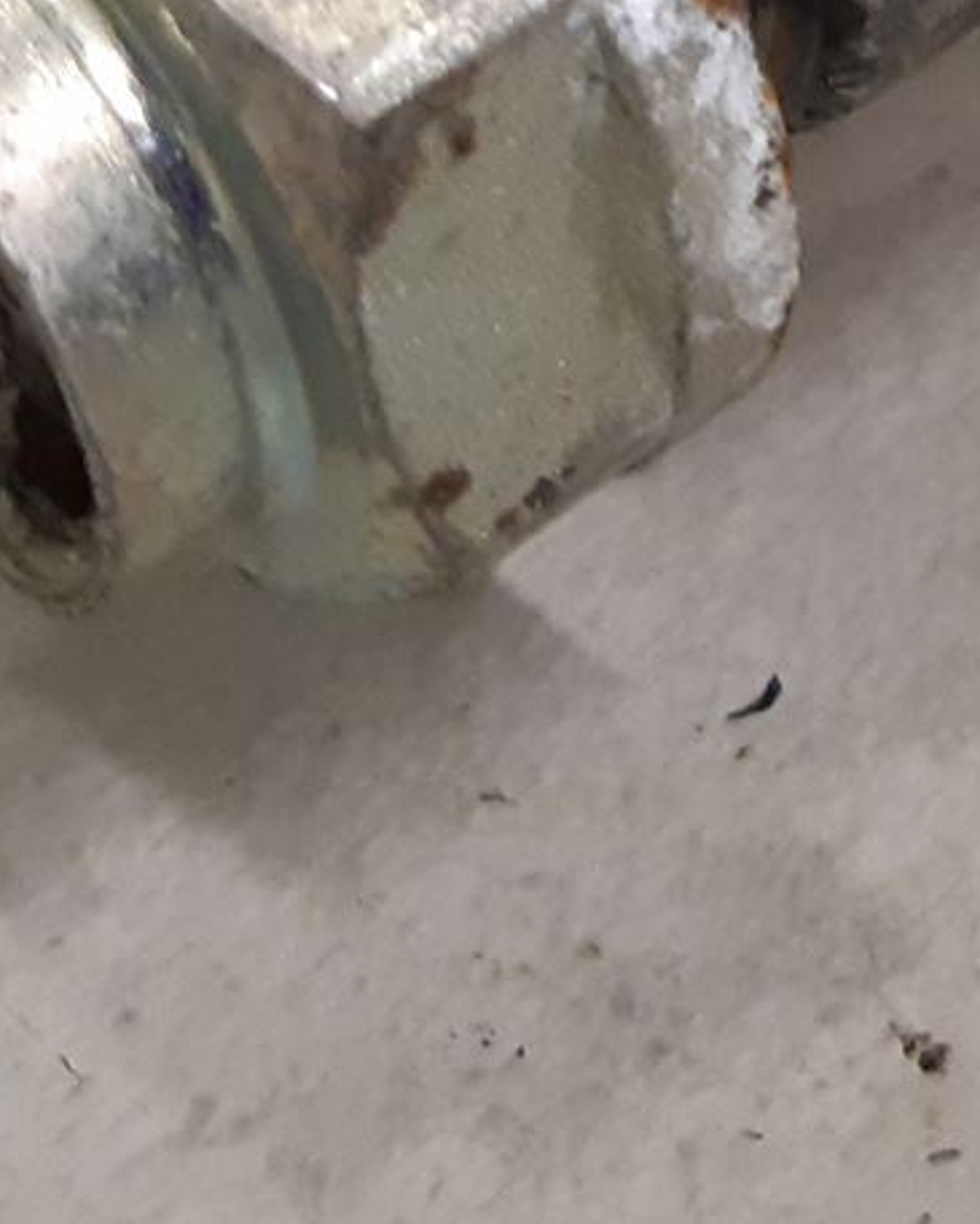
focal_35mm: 114
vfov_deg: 15.2
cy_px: -781
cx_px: 1436
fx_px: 4132
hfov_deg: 12.9
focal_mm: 3.93
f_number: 1.7
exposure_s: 1/50
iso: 200
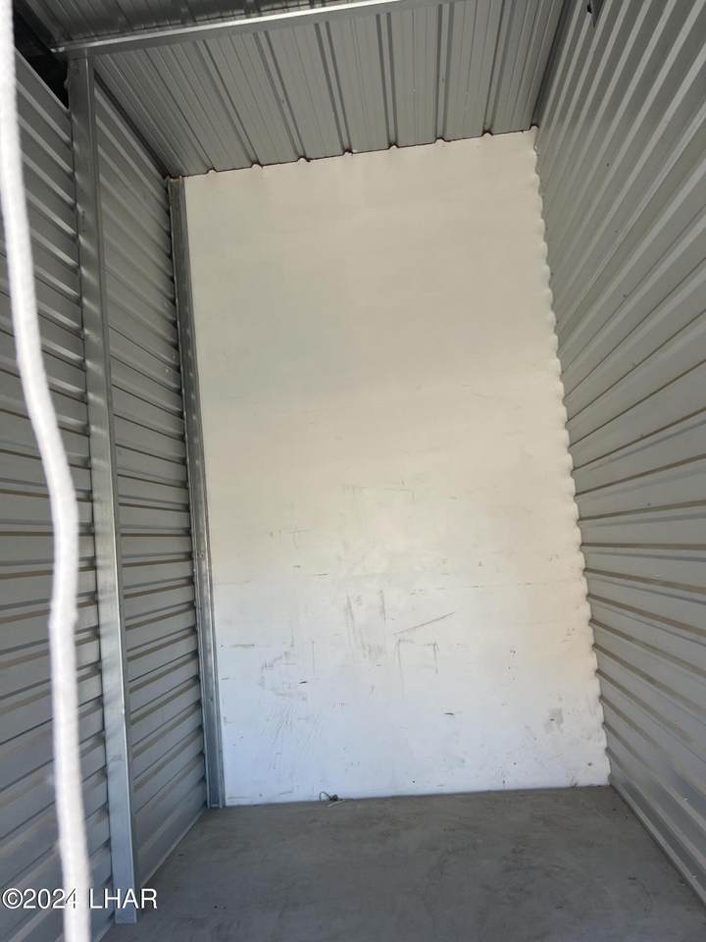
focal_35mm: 26
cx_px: 353
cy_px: 471
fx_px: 707
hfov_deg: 53.1
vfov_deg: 67.3
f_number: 1.5
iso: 40
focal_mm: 5.7
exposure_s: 1/188
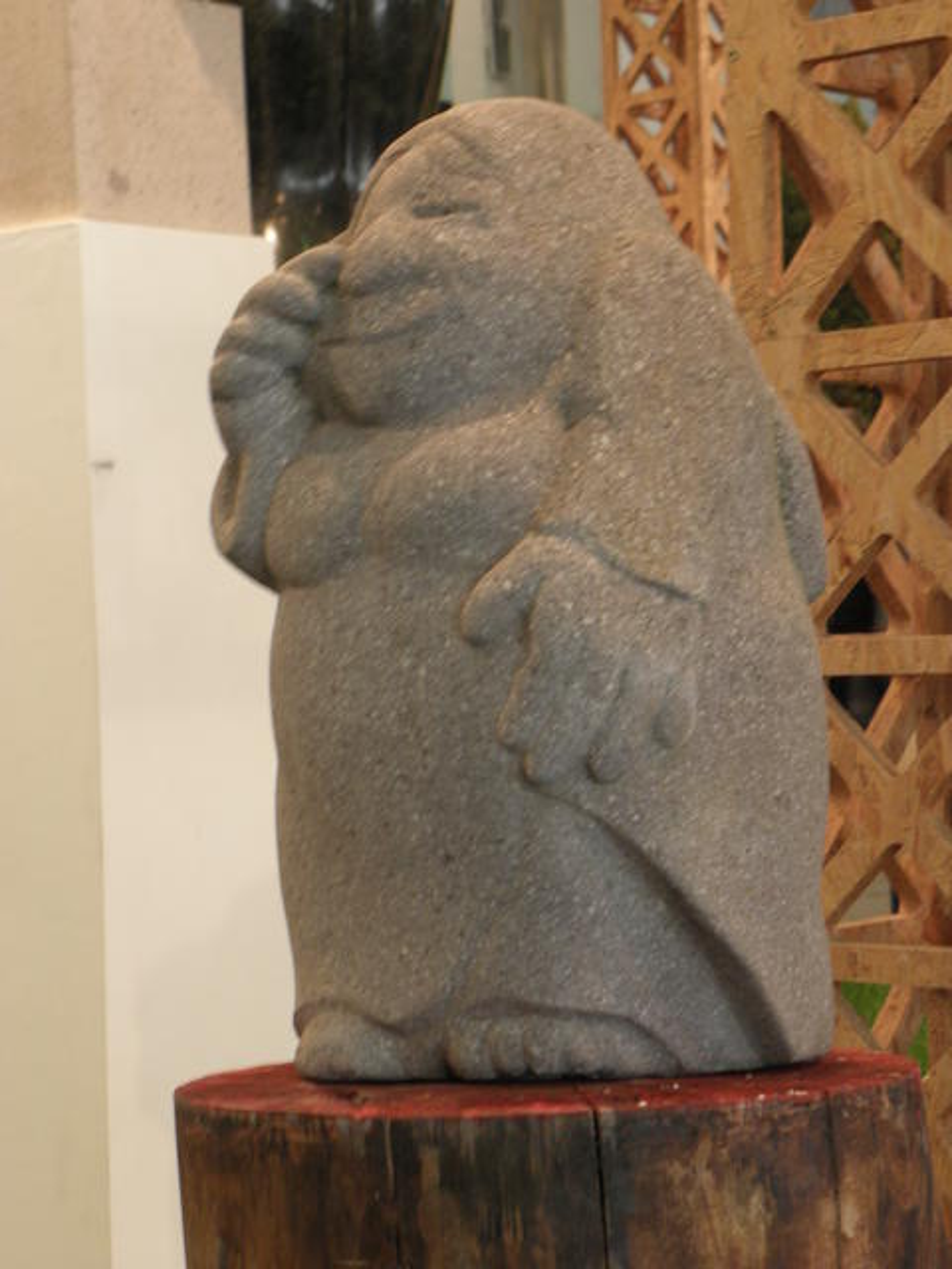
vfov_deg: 23.8
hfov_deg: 18.0
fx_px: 3007
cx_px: 476
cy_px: 634
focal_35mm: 82
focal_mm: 14.68
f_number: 4
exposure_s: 1/8
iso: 125
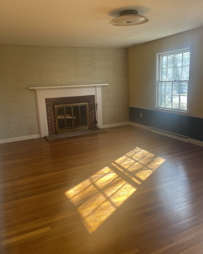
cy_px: 126
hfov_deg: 51.5
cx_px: 100
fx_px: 210
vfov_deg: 62.2
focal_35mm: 28
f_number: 1.6
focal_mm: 4.2
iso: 64
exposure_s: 1/121
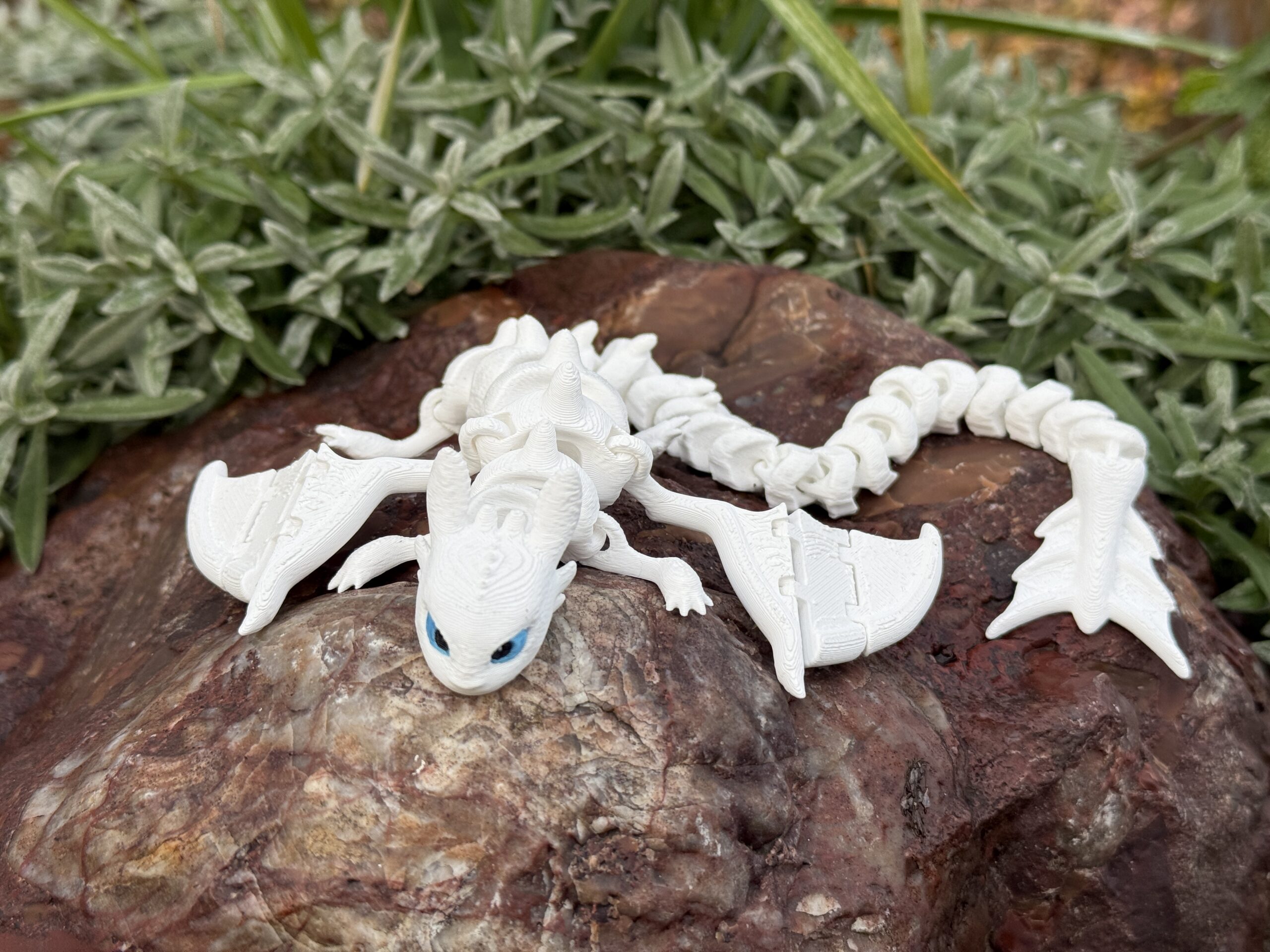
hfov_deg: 39.7
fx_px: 1761
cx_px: 635
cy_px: 476
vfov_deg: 30.3
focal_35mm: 48
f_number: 1.78
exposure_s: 1/846
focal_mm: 6.76
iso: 80
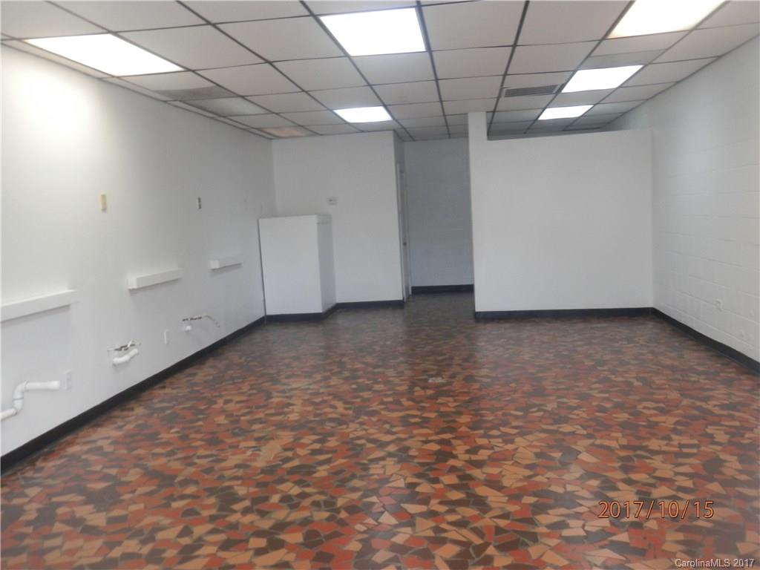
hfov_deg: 60.0
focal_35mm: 30
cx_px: 380
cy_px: 285
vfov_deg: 46.8
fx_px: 659
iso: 200
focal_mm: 5.5
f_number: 3.3
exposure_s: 1/25
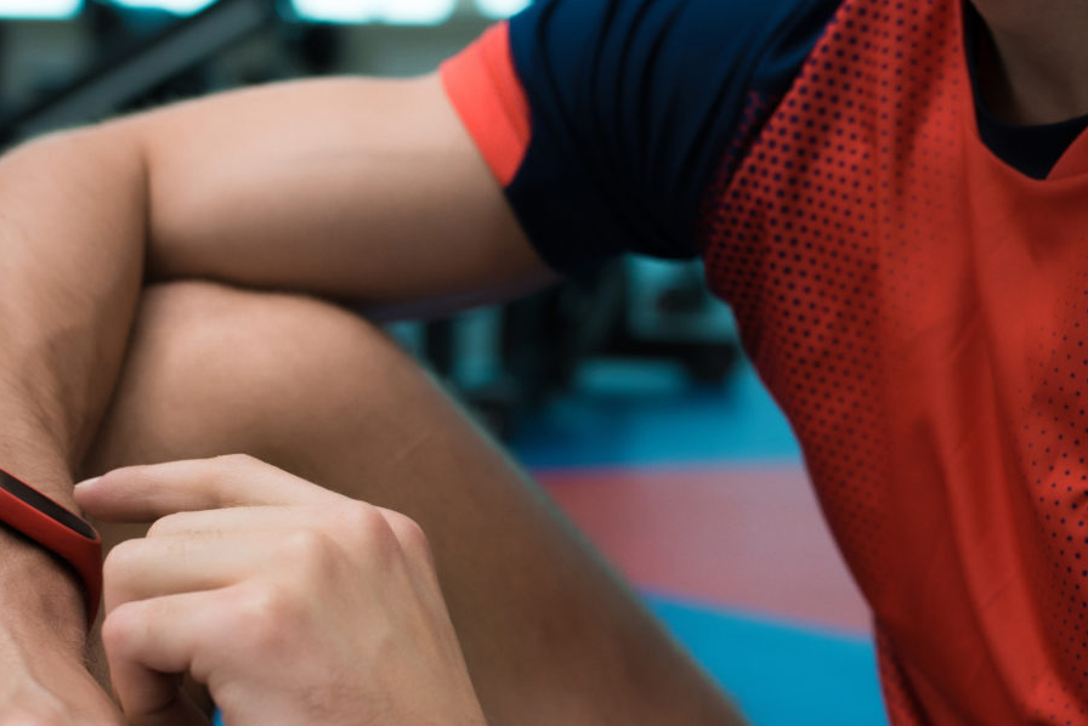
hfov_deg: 25.3
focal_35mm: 80
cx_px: 669
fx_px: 2418
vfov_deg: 17.0
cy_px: 546
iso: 640
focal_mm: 35
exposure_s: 1/125
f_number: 3.5
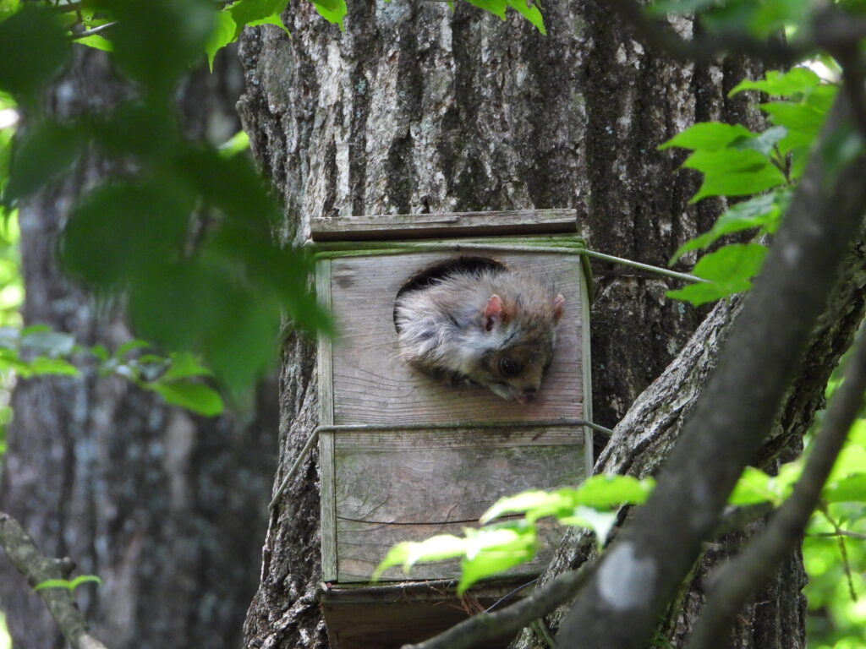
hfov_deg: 2.8
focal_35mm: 700
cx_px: 433
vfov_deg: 2.1
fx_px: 17512
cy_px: 324
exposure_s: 1/60
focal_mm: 126
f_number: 5
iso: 800
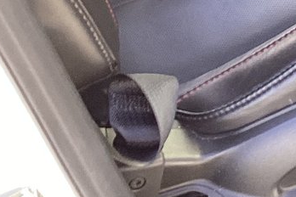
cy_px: -102
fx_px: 1151
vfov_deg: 9.5
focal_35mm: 140
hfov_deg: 13.1
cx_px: 552
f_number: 2.4
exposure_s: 1/100
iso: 64
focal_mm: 3.3
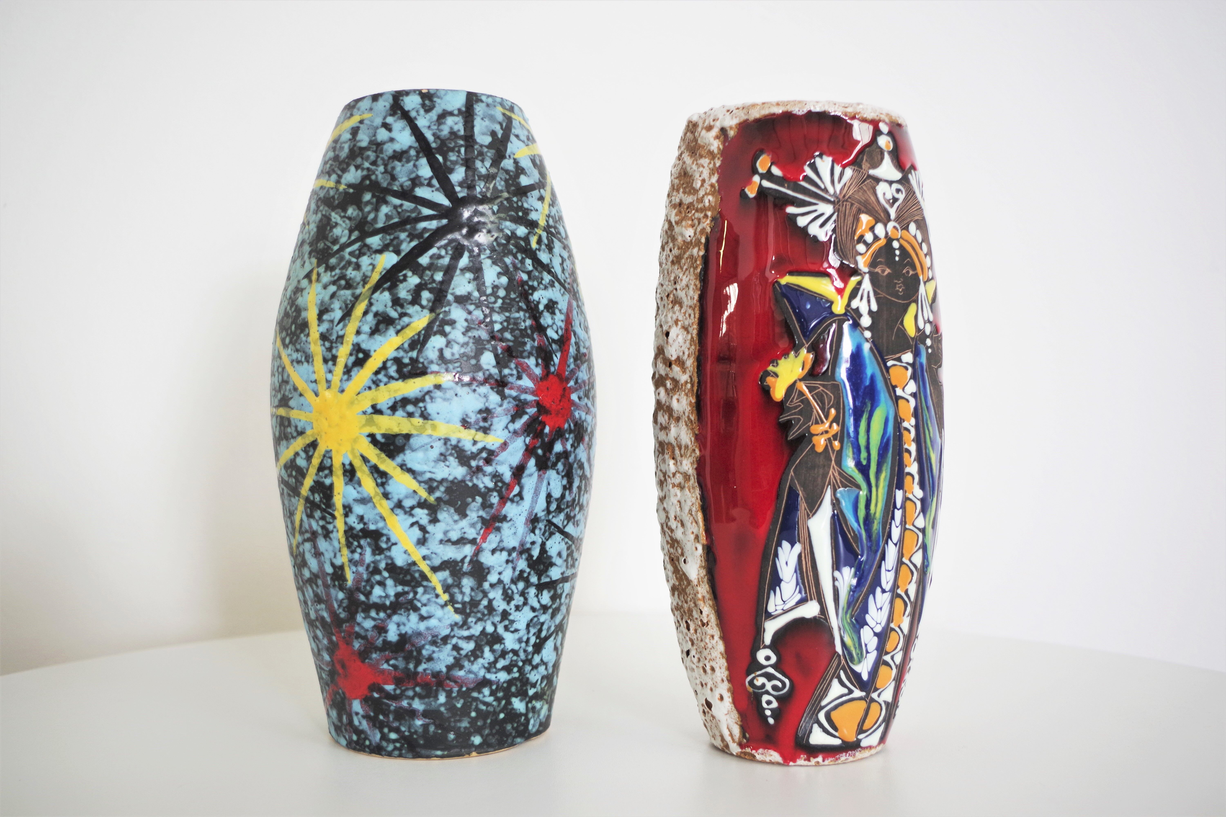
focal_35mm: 36
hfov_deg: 53.1
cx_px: 613
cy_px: 408
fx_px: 1226
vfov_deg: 36.9
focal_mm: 24.38
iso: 200
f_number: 4
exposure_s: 1/60
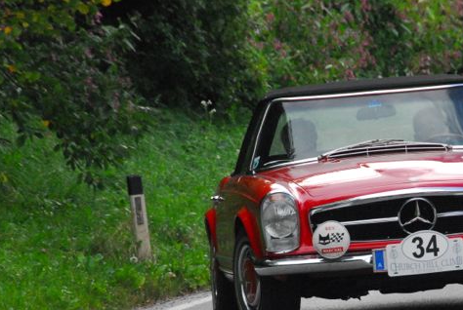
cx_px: 357
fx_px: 6520
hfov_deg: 4.1
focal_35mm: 506
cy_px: 198
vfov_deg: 2.7
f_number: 13
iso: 1250
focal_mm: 200
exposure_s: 1/320
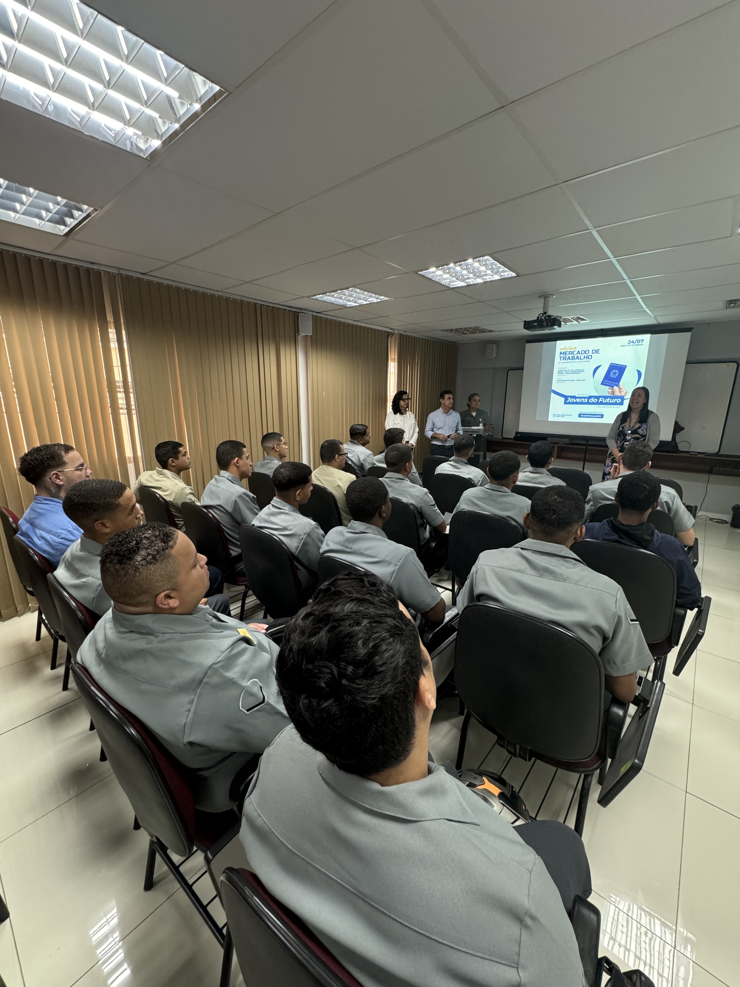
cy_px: 494
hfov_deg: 85.7
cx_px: 370
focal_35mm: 14
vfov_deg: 102.1
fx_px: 399
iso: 320
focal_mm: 2.22
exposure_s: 1/60
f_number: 2.2
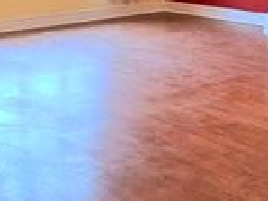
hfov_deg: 31.4
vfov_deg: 23.1
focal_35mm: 61
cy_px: 1
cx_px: 176
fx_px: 473
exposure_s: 1/50
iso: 400
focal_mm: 2.22
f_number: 2.2
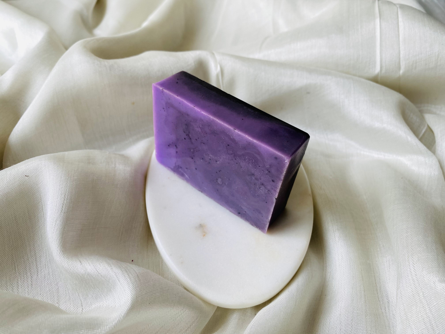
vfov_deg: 54.9
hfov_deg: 69.4
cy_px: 167
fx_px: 321
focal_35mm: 25
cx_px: 222
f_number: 1.8
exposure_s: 1/105
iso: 32
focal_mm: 4.25
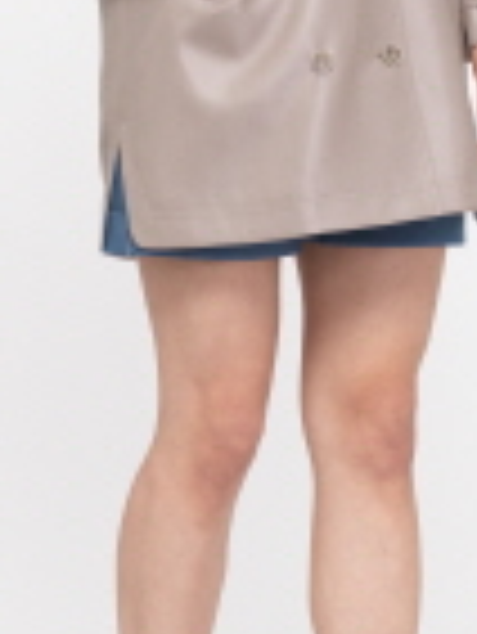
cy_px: -220
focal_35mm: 264
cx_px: 144
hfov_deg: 5.6
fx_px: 4843
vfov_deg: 7.4
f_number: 9
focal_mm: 80
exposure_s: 1/250
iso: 100
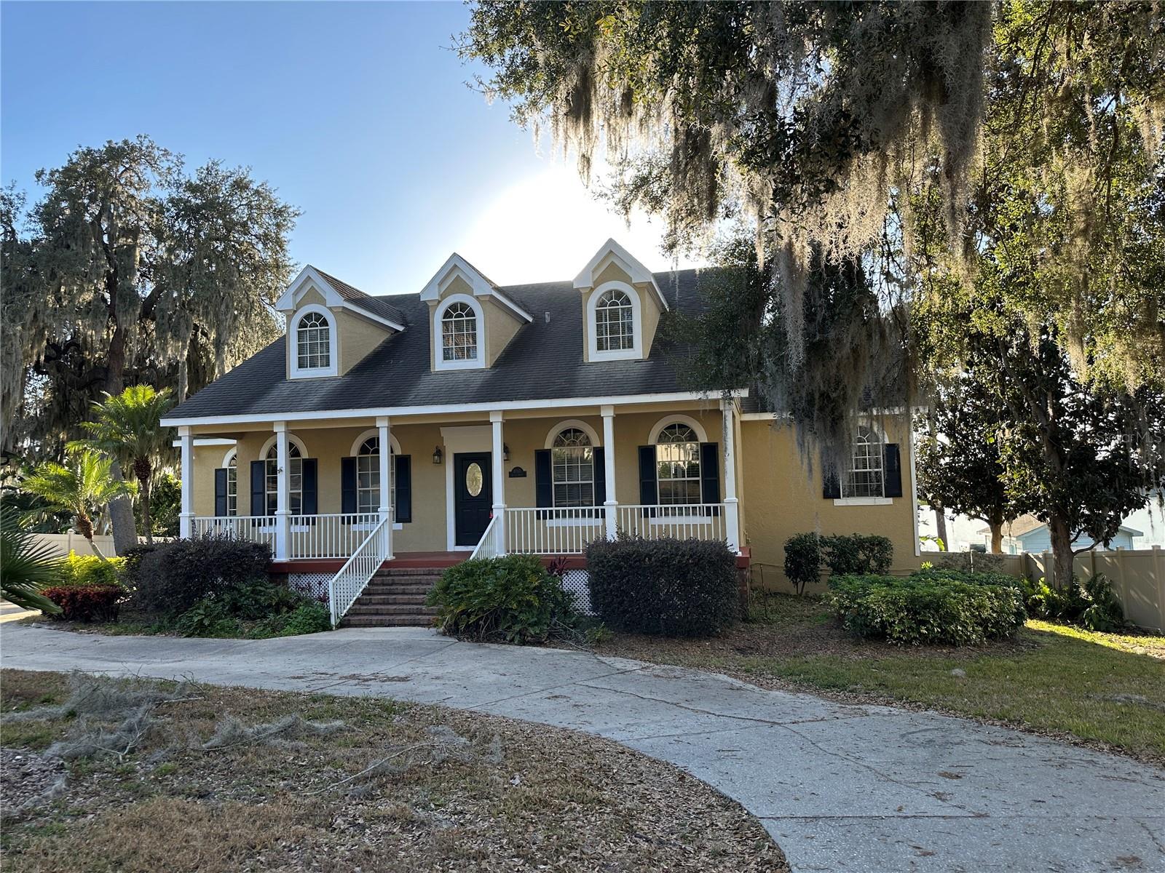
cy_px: 436
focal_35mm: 24
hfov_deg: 71.6
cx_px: 582
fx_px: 808
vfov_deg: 56.8
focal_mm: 6.86
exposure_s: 1/1009
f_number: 1.78
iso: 80
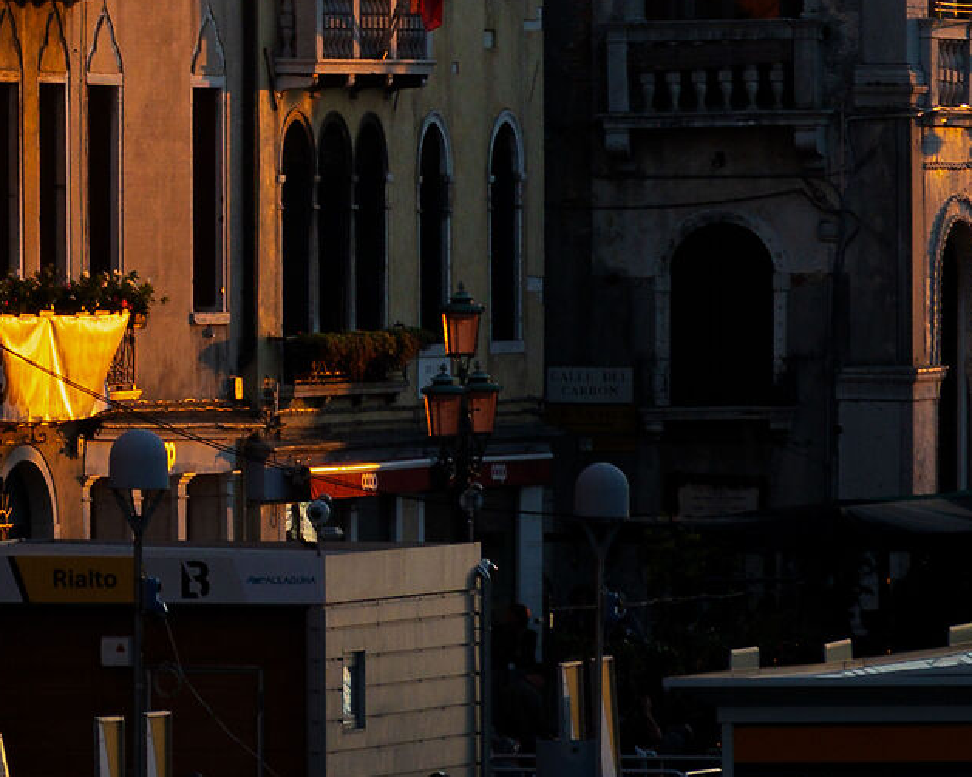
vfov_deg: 3.8
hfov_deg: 4.7
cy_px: -454
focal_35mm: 408
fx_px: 11735
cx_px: -675
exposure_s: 1/60
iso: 100
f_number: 8
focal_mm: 76
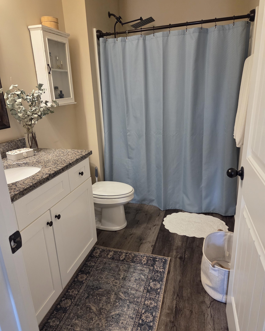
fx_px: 235
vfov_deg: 70.3
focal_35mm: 24
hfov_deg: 58.8
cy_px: 168
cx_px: 132
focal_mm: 5.4
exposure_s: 1/120
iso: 800
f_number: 1.8
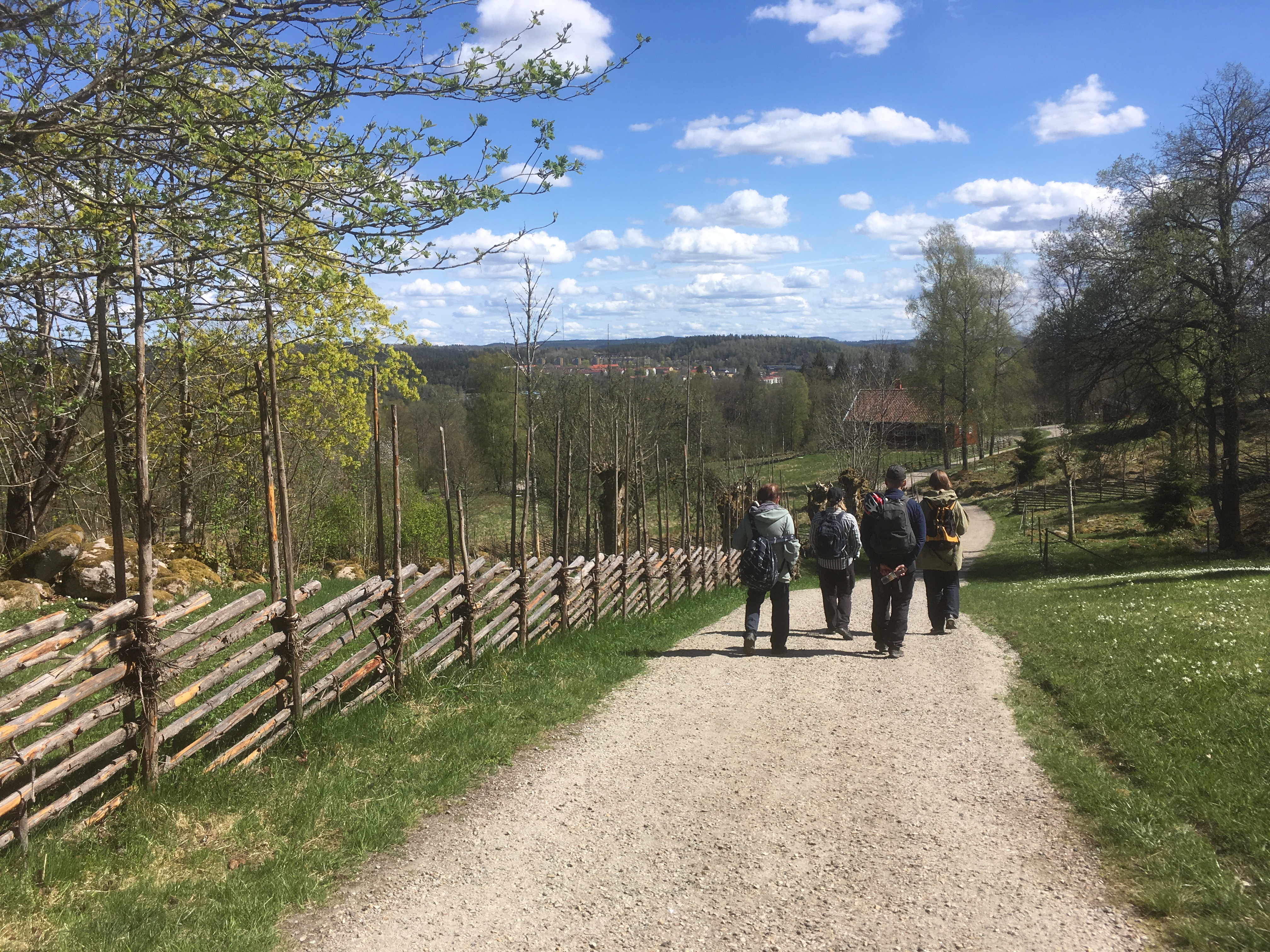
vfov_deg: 48.2
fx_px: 1064
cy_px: 476
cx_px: 635
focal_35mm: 29
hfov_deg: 61.7
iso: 25
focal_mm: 4.15
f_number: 2.2
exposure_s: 1/1538
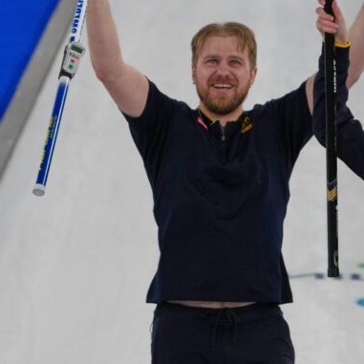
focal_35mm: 538
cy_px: 69
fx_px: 6400
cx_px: 365
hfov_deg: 3.3
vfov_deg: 3.3
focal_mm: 241
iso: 1600
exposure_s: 1/1600
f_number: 6.3
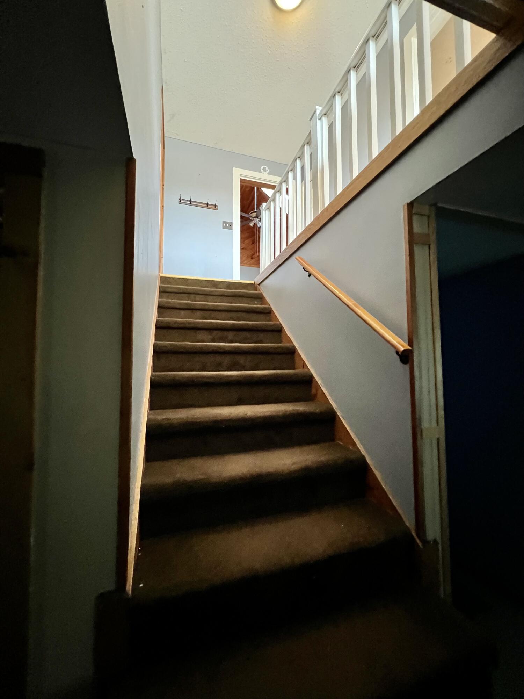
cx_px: 262
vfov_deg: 106.2
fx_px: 262
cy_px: 350
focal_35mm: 13
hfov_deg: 89.9
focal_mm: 1.57
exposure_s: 1/40
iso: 1000
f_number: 1.8
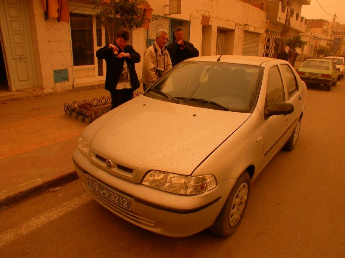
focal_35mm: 38
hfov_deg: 49.0
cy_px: 129
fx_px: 379
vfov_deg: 37.7
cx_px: 172
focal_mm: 7.85
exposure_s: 1/95.3
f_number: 4.2
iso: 100
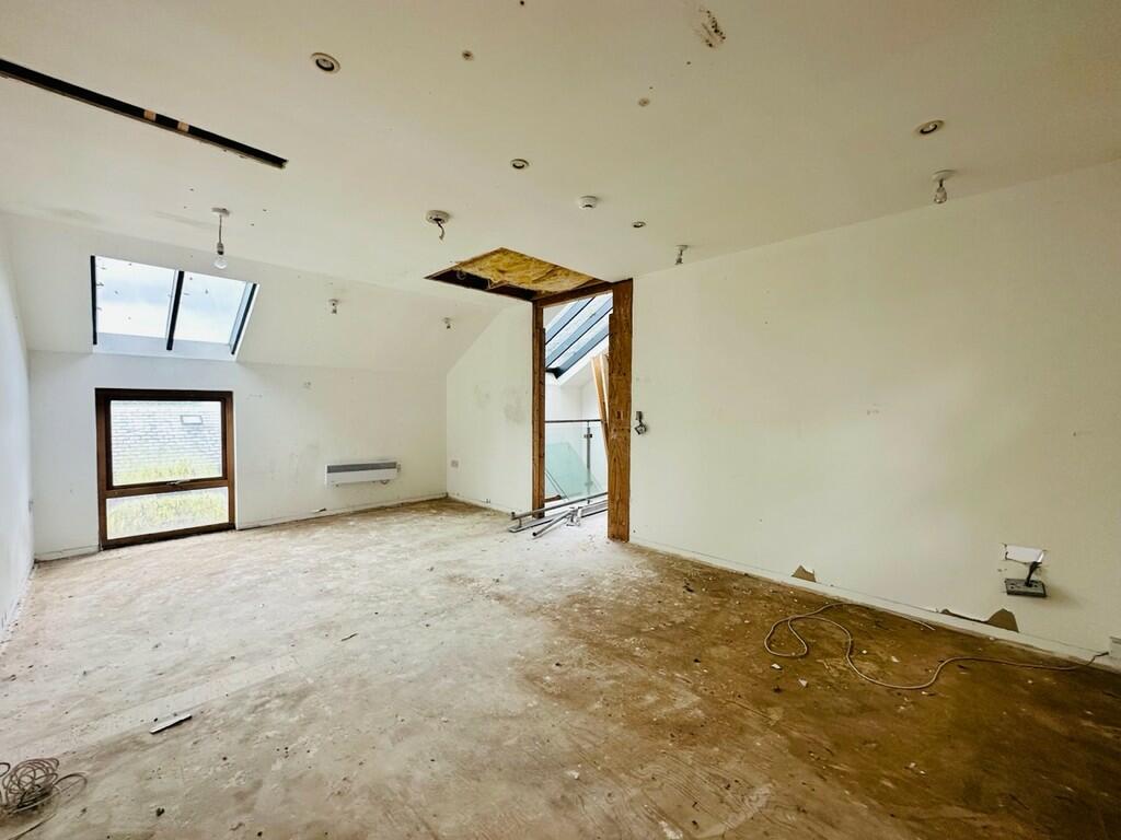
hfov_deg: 102.1
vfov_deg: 85.7
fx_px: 453
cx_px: 560
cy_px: 420
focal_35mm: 14
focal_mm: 2.22
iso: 100
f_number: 2.2
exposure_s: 1/99
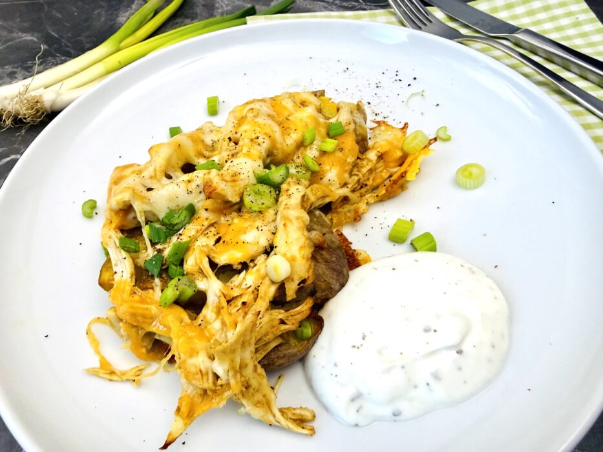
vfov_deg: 56.8
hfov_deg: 71.6
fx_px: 418
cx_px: 302
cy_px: 226
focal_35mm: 24
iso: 200
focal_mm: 2.22
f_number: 2.2
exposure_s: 1/100
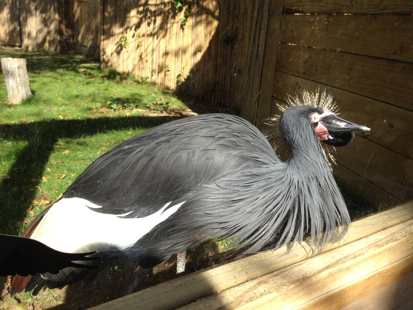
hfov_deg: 52.6
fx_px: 418
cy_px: 155
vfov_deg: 40.7
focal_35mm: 35
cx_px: 206
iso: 64
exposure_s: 1/673
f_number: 2.4
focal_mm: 4.28
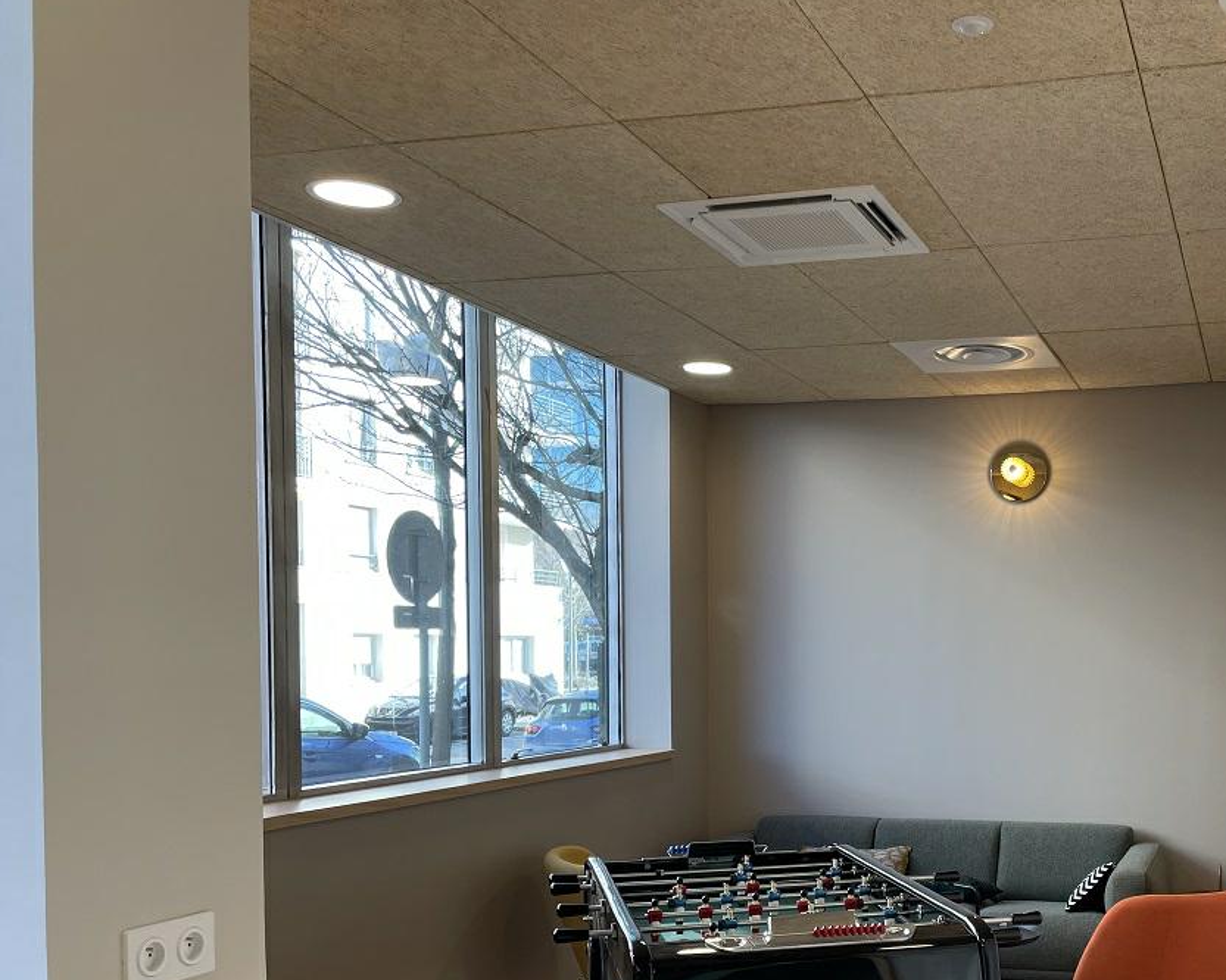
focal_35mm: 39
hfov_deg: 45.3
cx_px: 918
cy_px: 689
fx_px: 1415
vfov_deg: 37.6
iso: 64
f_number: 1.6
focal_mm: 4.2
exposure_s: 1/121
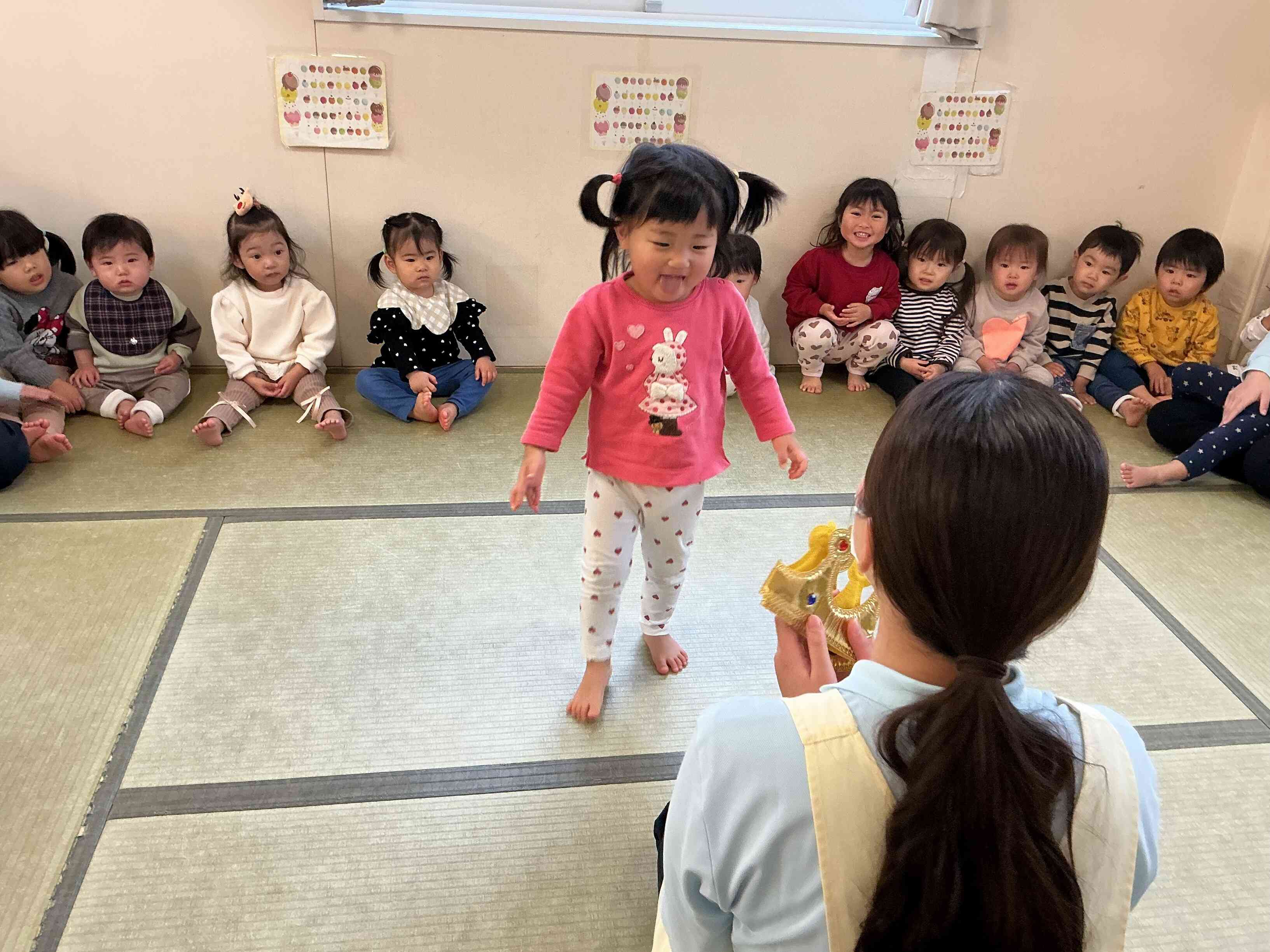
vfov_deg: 48.2
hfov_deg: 61.7
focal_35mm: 29
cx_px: 635
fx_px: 1064
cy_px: 476
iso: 125
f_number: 1.8
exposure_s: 1/60
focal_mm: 3
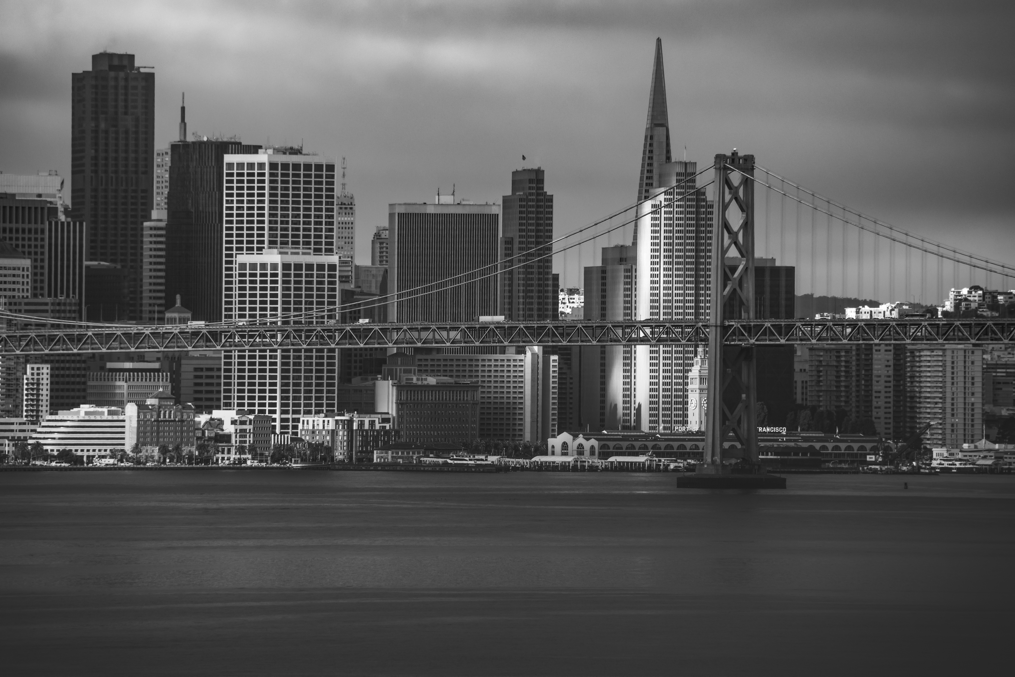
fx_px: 12686
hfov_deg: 4.6
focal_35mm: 450
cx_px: 508
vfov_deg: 3.1
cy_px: 338
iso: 640
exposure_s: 1/800
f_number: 9
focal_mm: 300
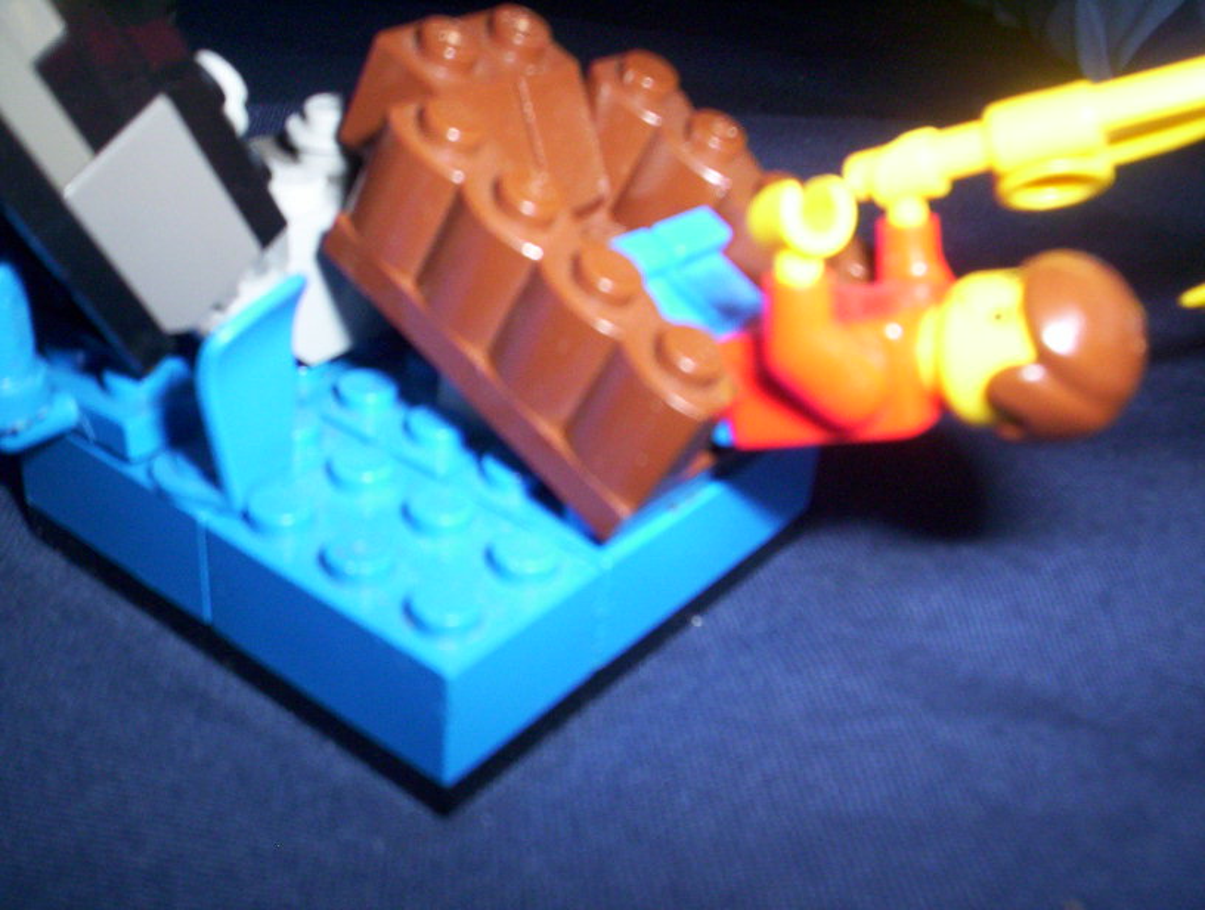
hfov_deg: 48.9
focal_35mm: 38
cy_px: 455
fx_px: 1326
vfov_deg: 37.9
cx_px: 602
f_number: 4.5
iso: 140
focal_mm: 4.99
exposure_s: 1/60
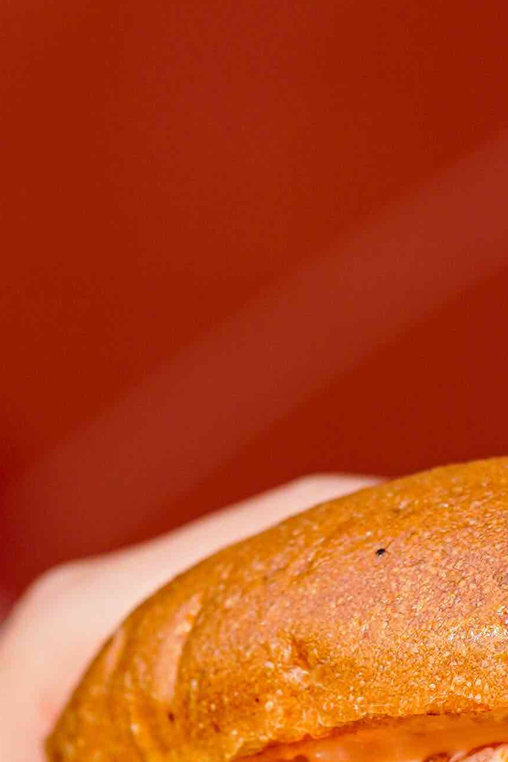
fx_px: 8786
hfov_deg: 3.3
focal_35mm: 415
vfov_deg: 5.0
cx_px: 541
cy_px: 735
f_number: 5.6
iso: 125
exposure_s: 1/125
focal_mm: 90
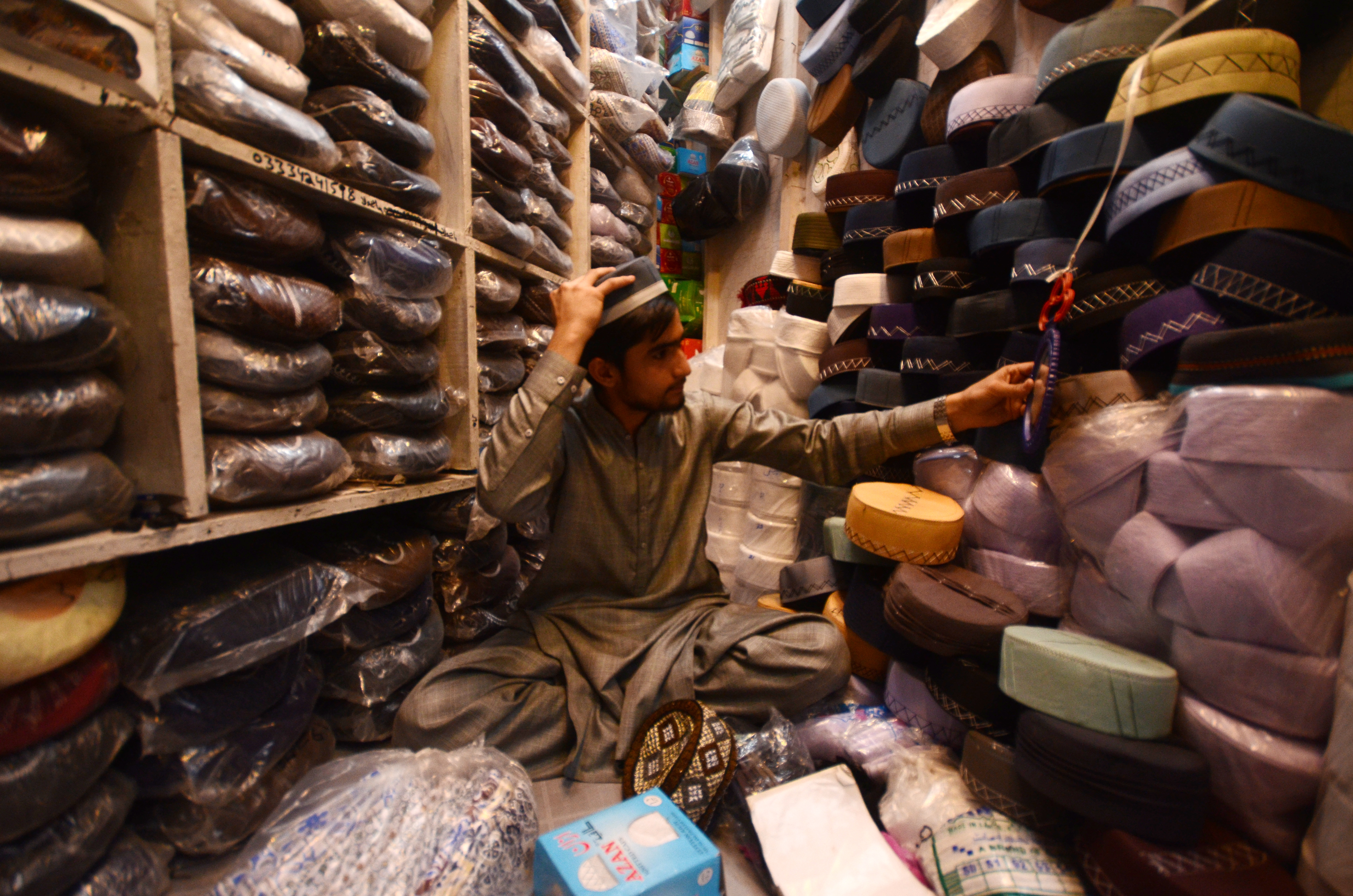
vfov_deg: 77.1
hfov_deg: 100.5
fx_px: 563
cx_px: 676
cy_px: 448
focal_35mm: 15
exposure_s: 1/320
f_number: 4
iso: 800
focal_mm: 10
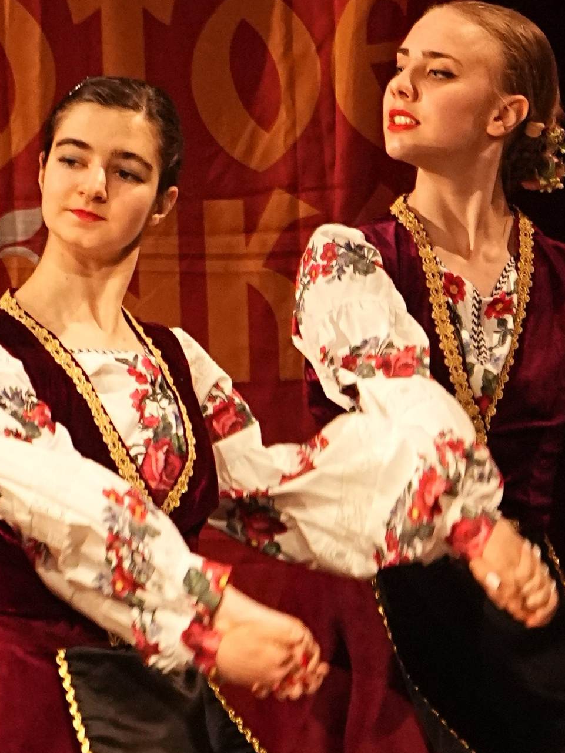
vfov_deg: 2.3
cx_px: 607
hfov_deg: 1.7
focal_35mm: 864
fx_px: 18809
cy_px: 494
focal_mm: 200
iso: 4000
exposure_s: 1/400
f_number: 2.8
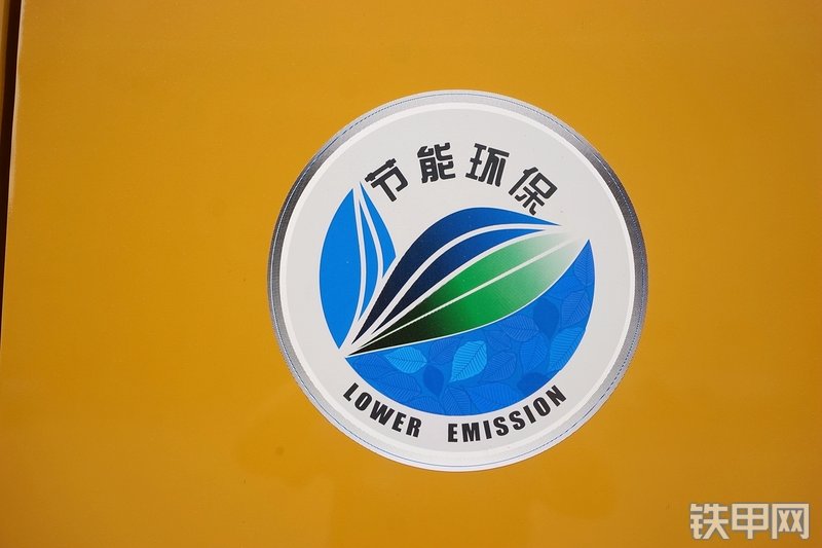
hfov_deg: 73.8
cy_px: 274
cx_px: 411
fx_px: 548
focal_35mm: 24
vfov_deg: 53.1
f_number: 7.1
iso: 100
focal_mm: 16
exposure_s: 1/250
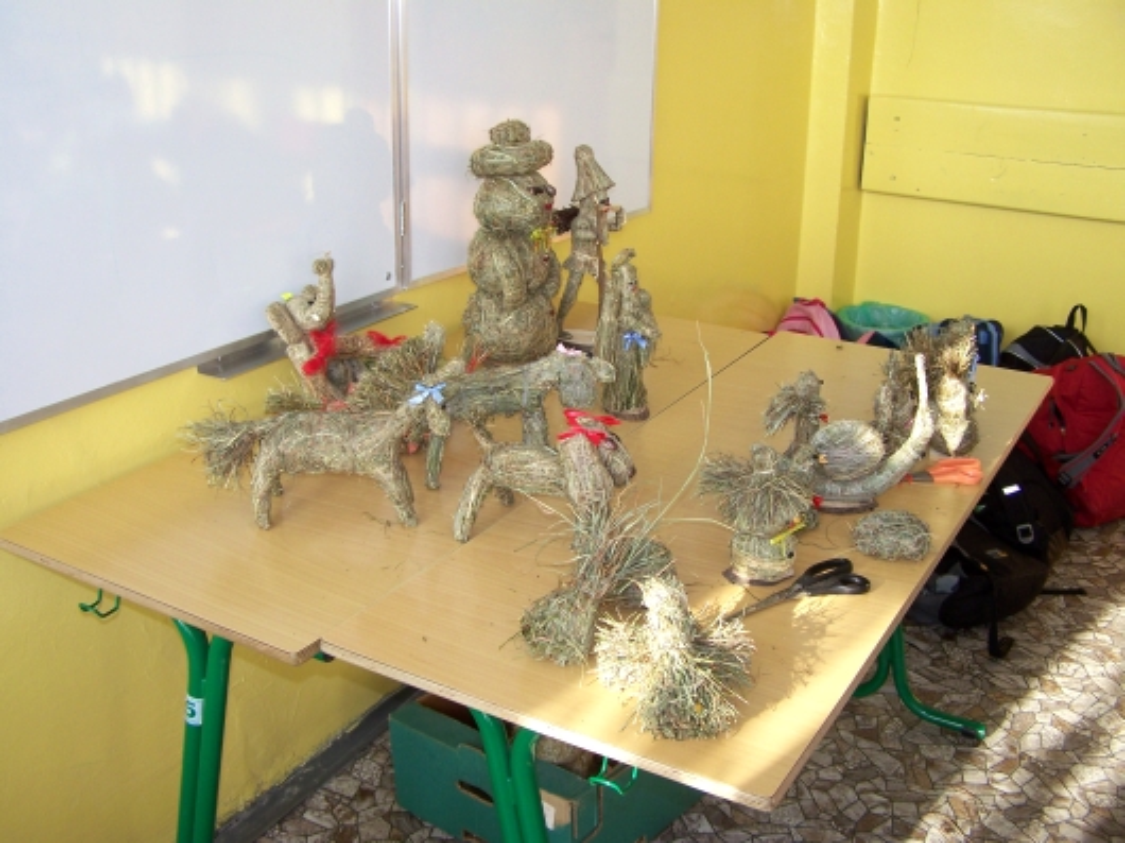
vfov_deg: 37.7
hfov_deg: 49.0
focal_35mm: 38
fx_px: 1234
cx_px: 562
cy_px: 422
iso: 80
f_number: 2.8
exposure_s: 1/80
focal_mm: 6.3
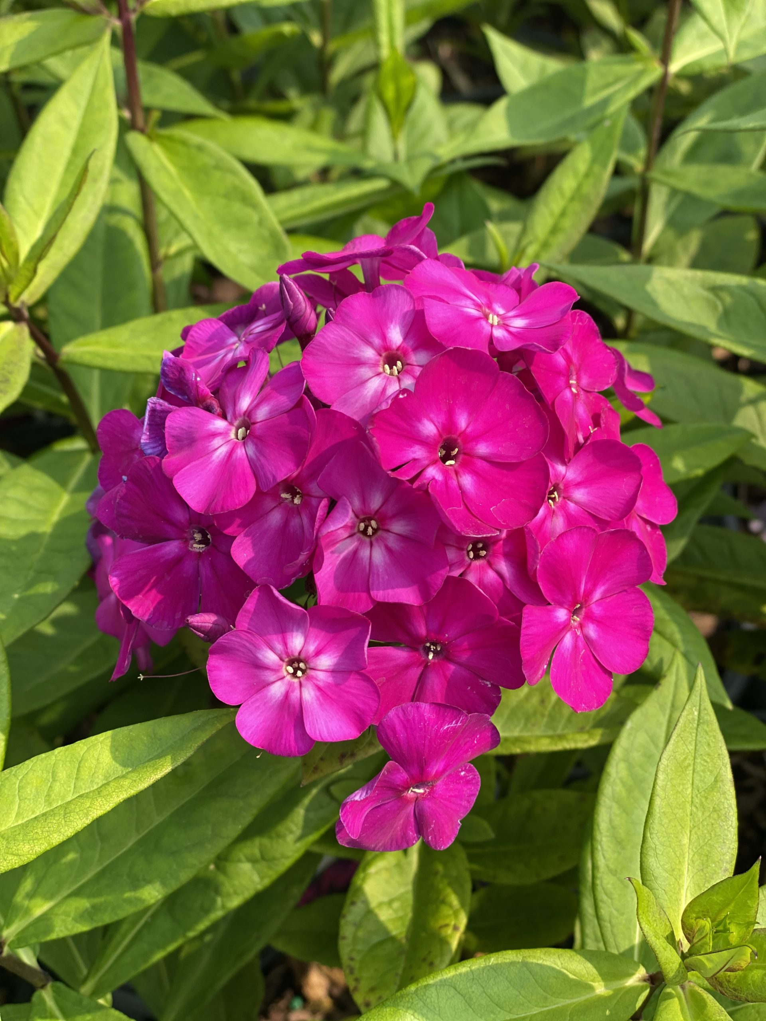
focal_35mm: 52
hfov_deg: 28.0
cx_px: 383
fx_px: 1534
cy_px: 510
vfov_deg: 36.8
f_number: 2
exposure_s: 1/484
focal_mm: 6
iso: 20
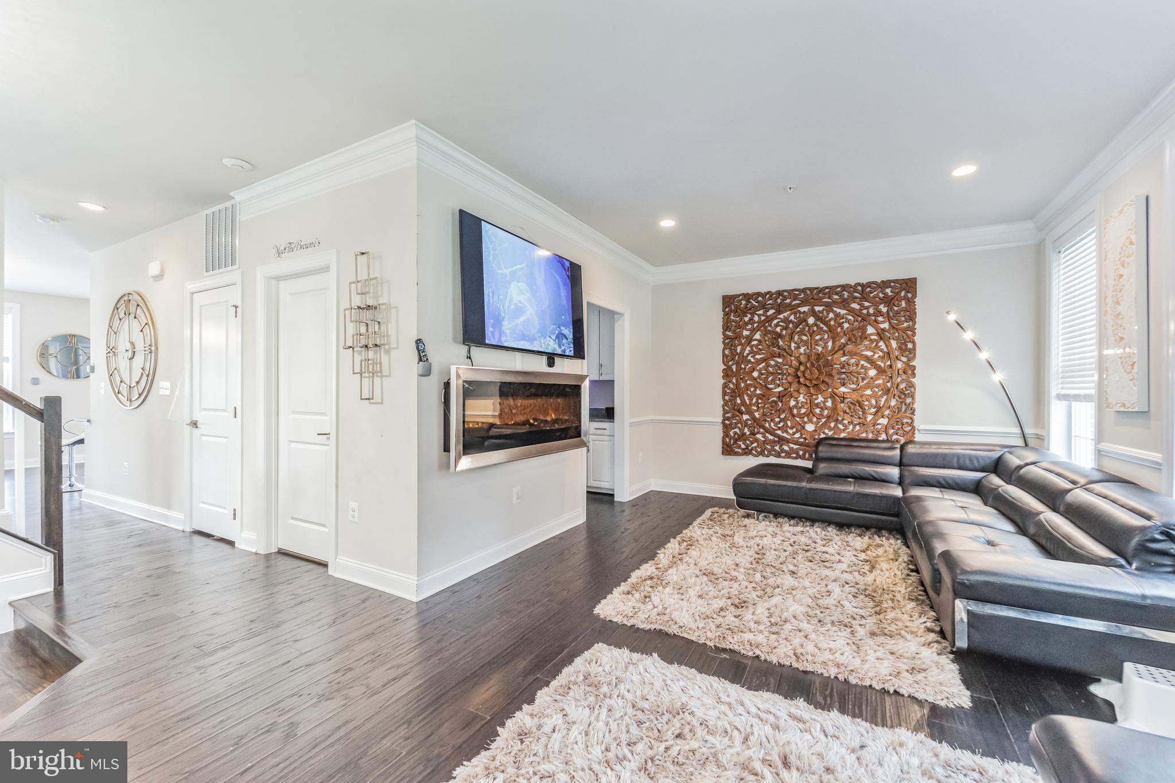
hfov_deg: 104.3
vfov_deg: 81.2
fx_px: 457
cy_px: 392
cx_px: 588
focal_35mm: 14
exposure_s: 1/25
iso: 640
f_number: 6.3
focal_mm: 14
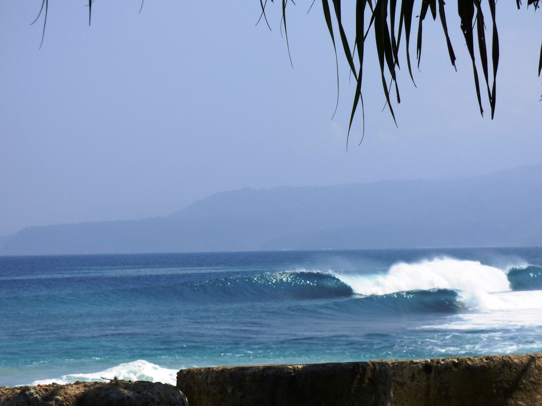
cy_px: 203
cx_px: 271
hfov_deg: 12.4
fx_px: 2490
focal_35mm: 159
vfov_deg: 9.3
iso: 100
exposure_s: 1/1000
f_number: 5.3
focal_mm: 25.81
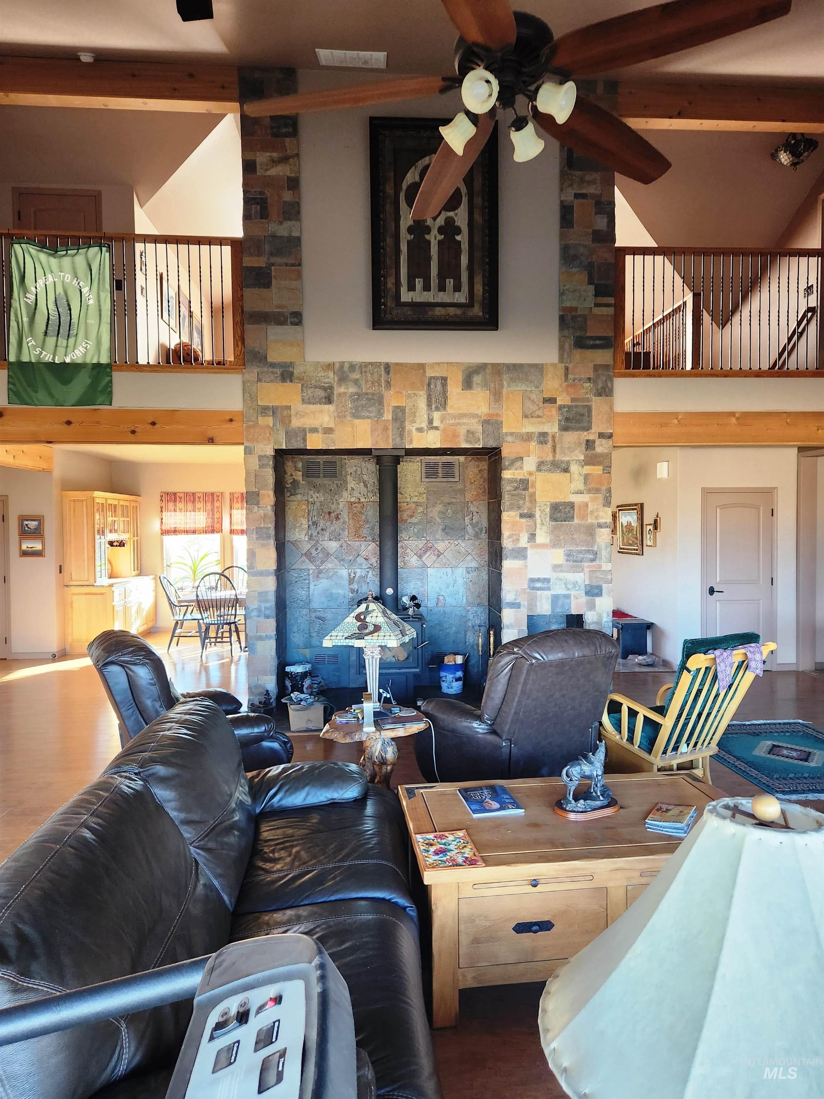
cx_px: 412
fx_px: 730
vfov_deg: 73.9
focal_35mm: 23
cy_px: 550
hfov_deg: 58.9
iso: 320
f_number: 1.8
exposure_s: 1/120
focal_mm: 5.4
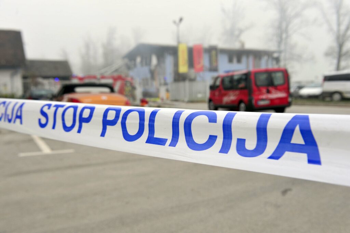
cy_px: 116
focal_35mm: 32
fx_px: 311
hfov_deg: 58.8
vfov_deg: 41.1
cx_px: 175
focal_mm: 32
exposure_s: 1/800
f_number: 7.1
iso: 640
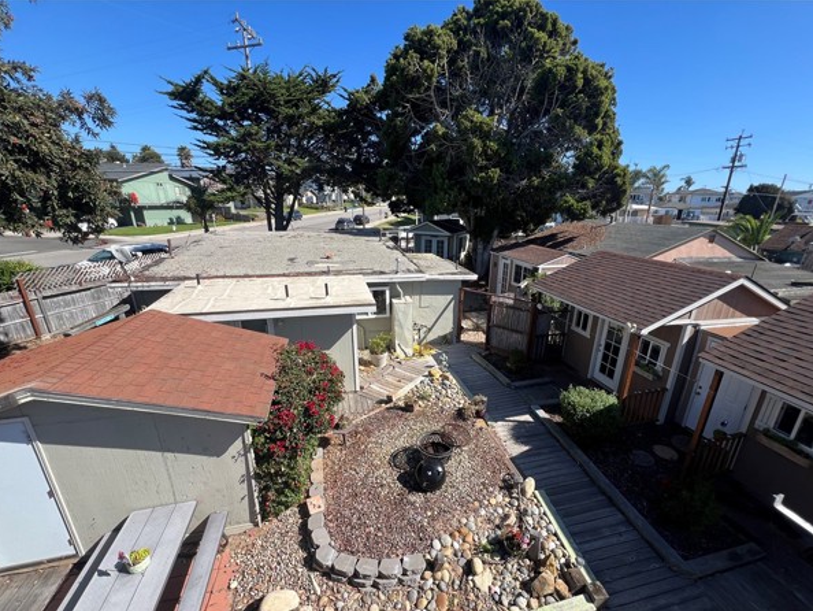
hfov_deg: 101.9
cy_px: 327
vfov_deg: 85.6
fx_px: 329
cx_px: 430
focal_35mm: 14
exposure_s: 1/1130
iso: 32
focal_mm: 1.57
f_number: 1.8
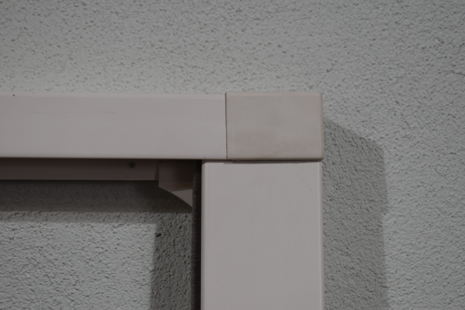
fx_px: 930
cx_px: 232
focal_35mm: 72
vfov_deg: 18.9
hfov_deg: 28.1
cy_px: 155
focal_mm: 48
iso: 200
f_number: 5.6
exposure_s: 1/160
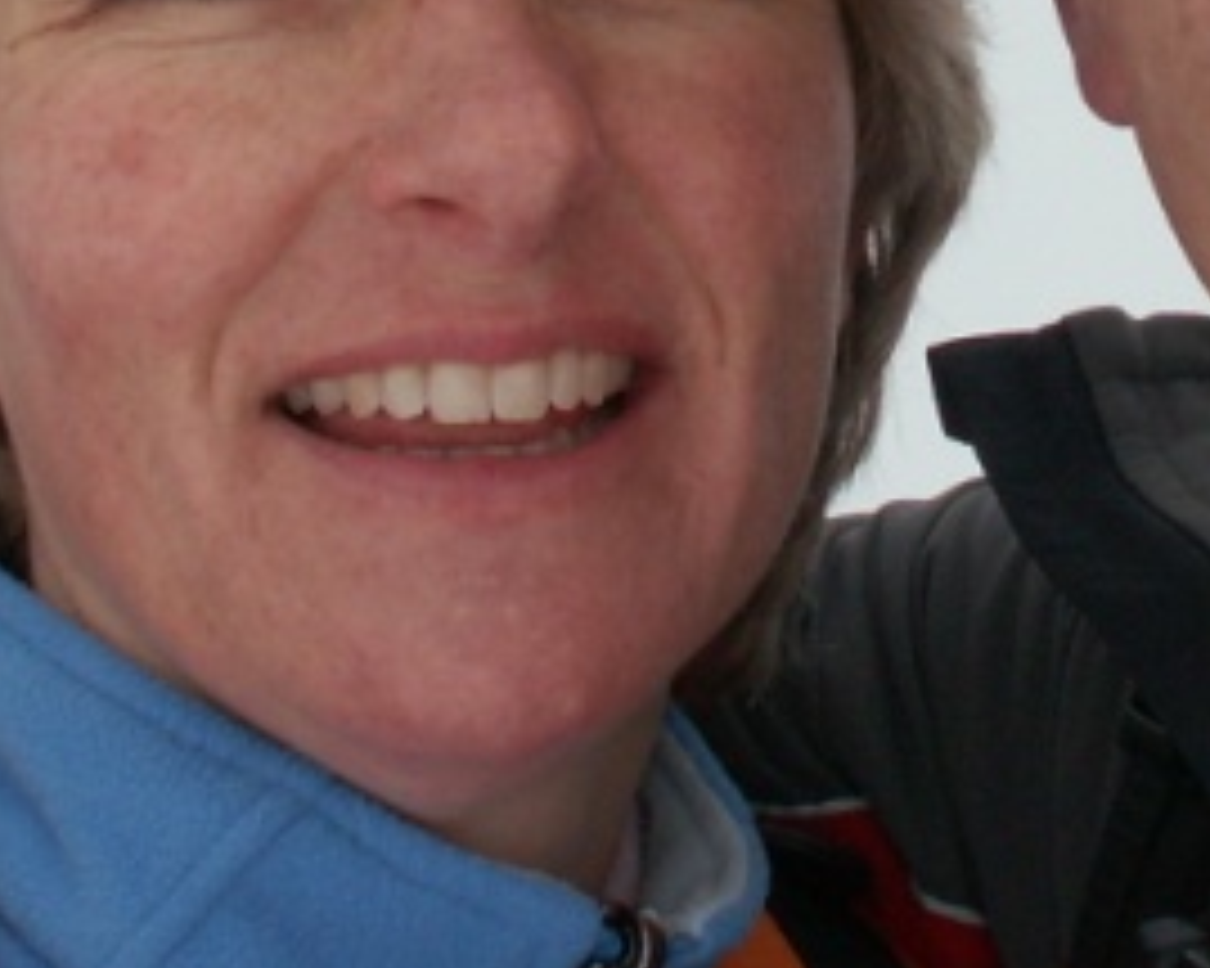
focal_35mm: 130
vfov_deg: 11.6
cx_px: 927
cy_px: -185
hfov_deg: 14.7
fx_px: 4654
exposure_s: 1/125
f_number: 5
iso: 50
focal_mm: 5.86
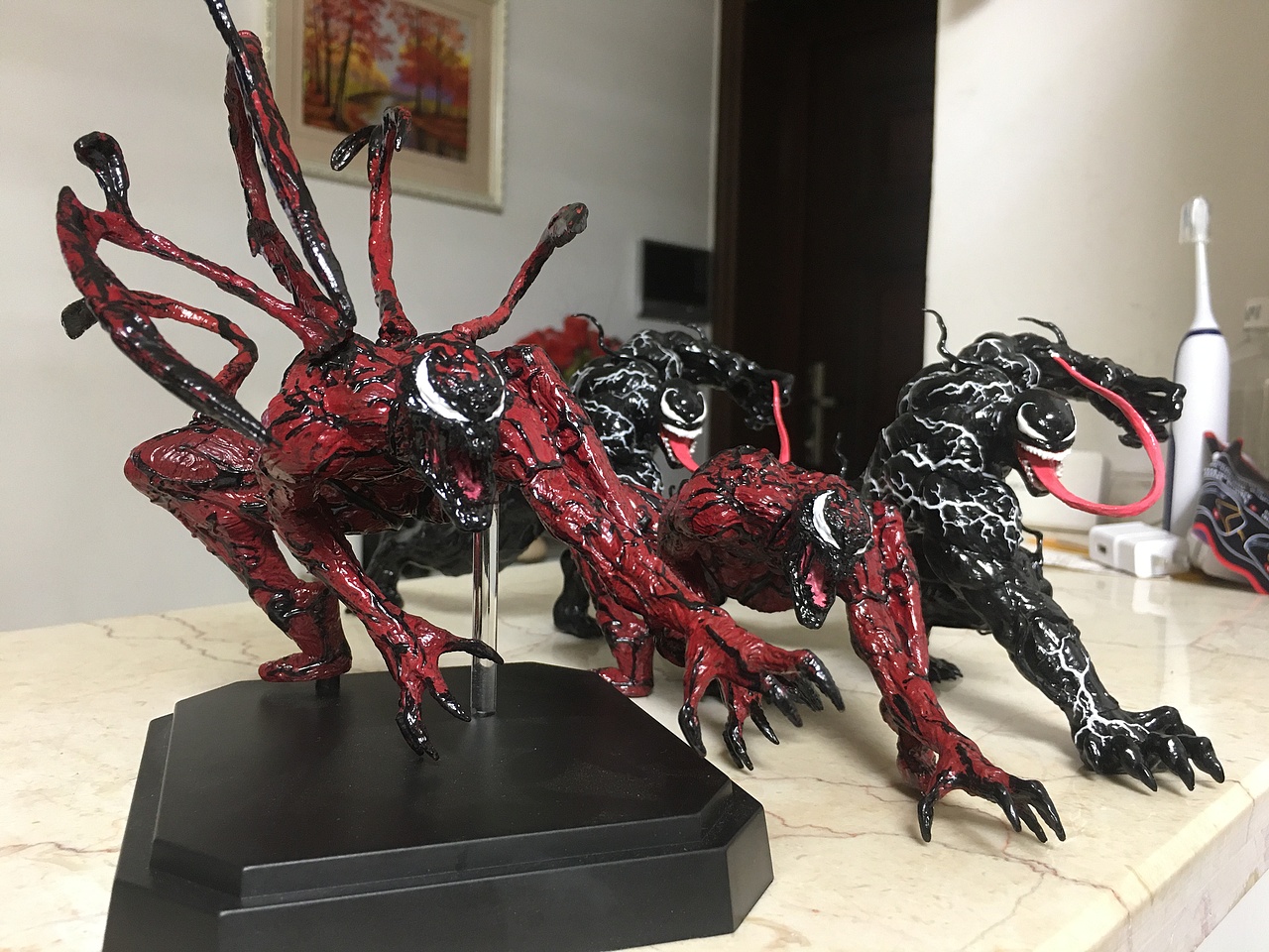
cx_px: 634
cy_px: 476
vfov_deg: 48.2
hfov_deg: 61.7
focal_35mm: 29
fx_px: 1063
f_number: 2.2
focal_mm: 4.15
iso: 80
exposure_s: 1/17
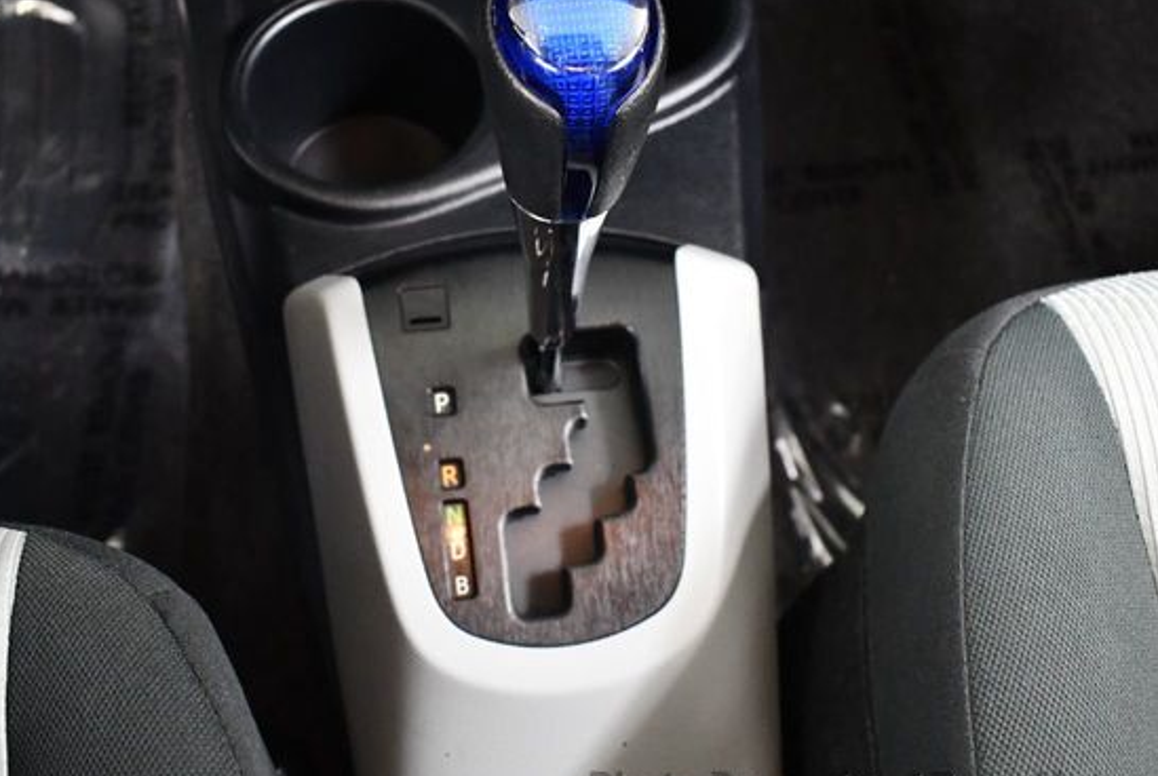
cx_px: 559
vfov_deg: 32.0
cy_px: 376
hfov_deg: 46.3
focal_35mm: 42
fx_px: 1353
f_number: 3.5
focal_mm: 18
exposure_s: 1/60
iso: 4000
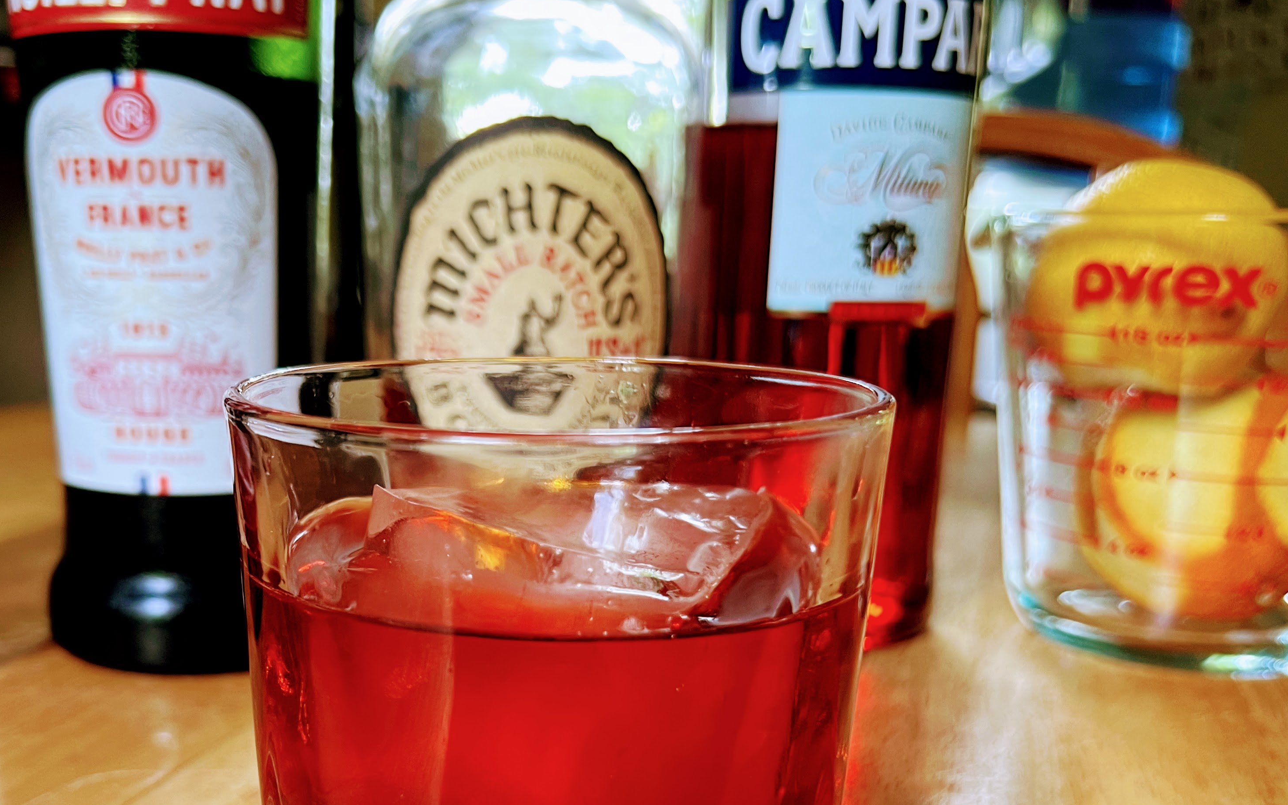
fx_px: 1299
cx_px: 518
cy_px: 609
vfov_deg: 33.7
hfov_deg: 52.4
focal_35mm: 37
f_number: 1.5
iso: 200
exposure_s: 1/60
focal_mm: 5.7
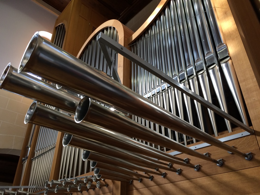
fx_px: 218
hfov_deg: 61.7
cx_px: 130
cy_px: 98
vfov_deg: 48.2
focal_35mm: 29
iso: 64
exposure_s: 1/33
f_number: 2.2
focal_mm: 4.15
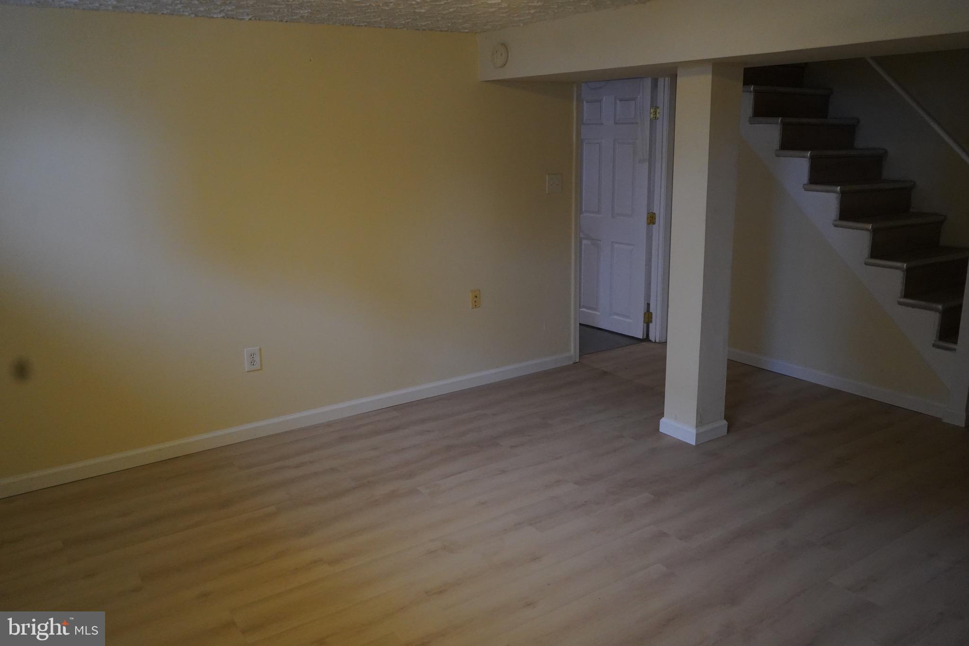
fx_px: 754
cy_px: 323
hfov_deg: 65.5
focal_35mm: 28
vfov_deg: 46.4
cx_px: 484
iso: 6400
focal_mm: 28
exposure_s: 1/160
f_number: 3.5
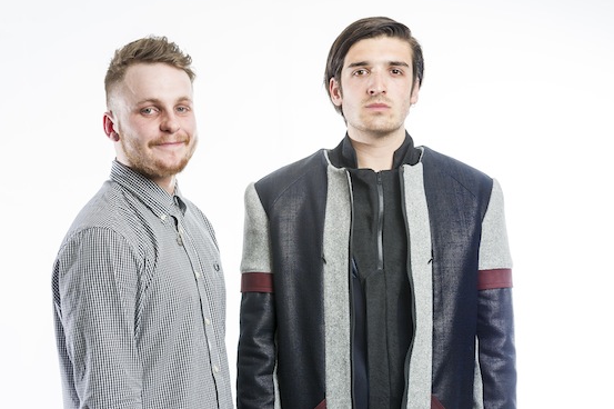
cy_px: 204
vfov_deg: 16.8
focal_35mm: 81
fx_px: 1381
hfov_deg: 25.1
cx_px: 308
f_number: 6.3
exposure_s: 1/200
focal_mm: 80
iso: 250
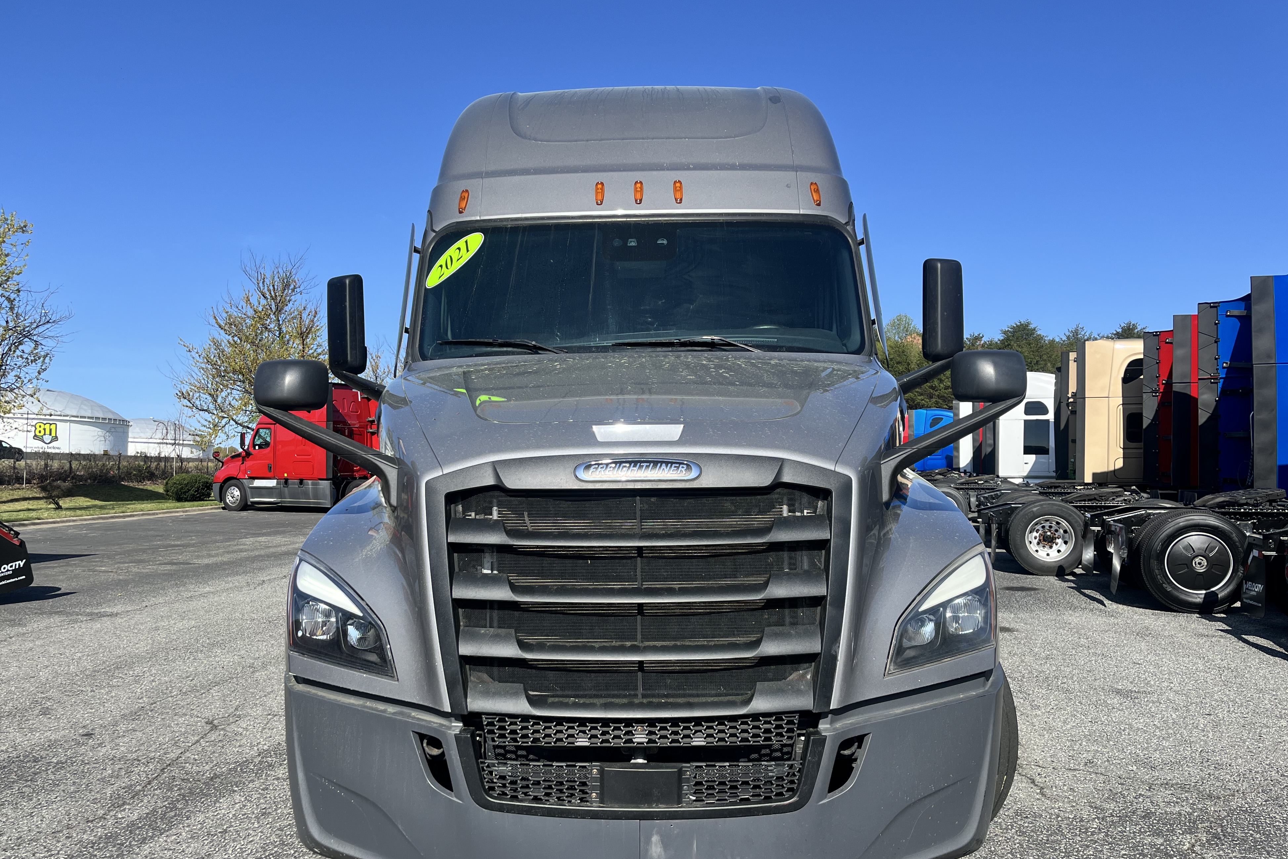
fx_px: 1002
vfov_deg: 46.3
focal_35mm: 28
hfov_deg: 65.5
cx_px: 624
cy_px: 478
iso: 50
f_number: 1.6
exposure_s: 1/2899
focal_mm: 5.1
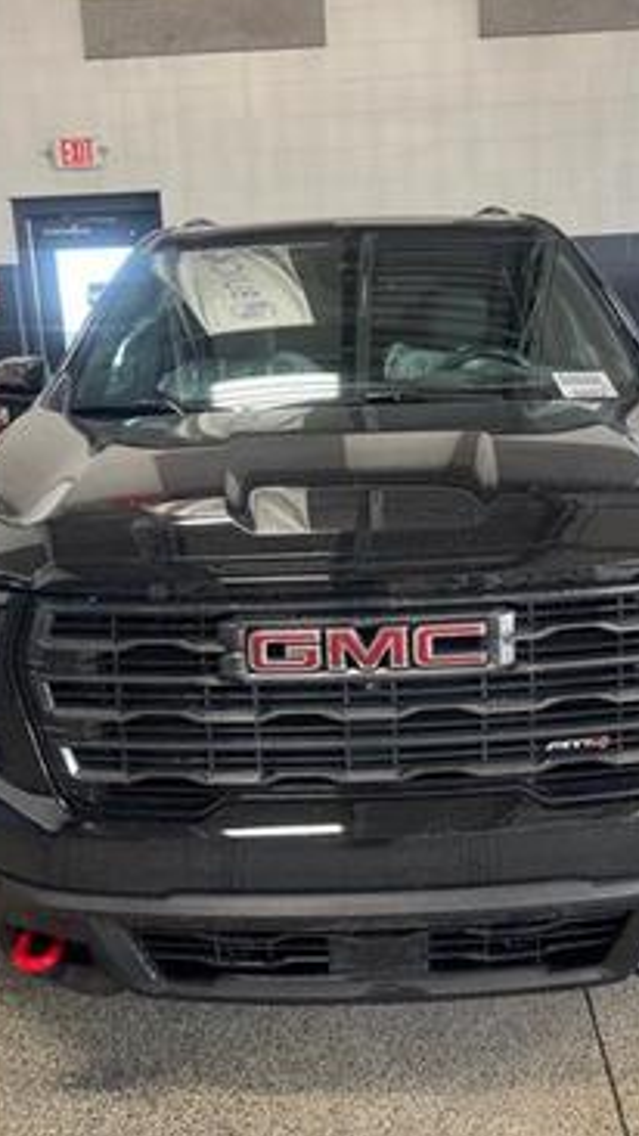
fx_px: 1084
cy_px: 556
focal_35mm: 36
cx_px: 341
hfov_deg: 32.8
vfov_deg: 55.3
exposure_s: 1/120
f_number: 1.78
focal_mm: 6.76
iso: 200
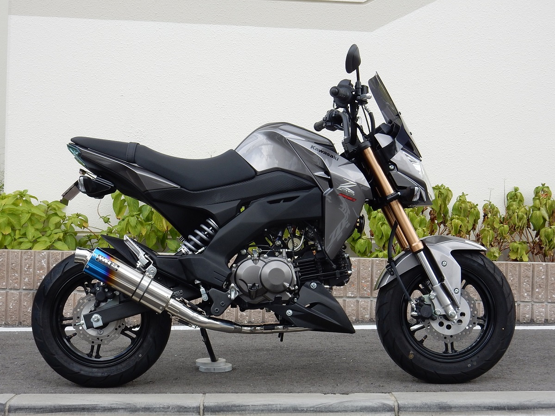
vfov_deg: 20.7
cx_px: 278
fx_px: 1138
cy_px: 208
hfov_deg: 27.4
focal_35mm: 71
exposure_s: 1/200
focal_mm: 12.6
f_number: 4.8
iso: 125
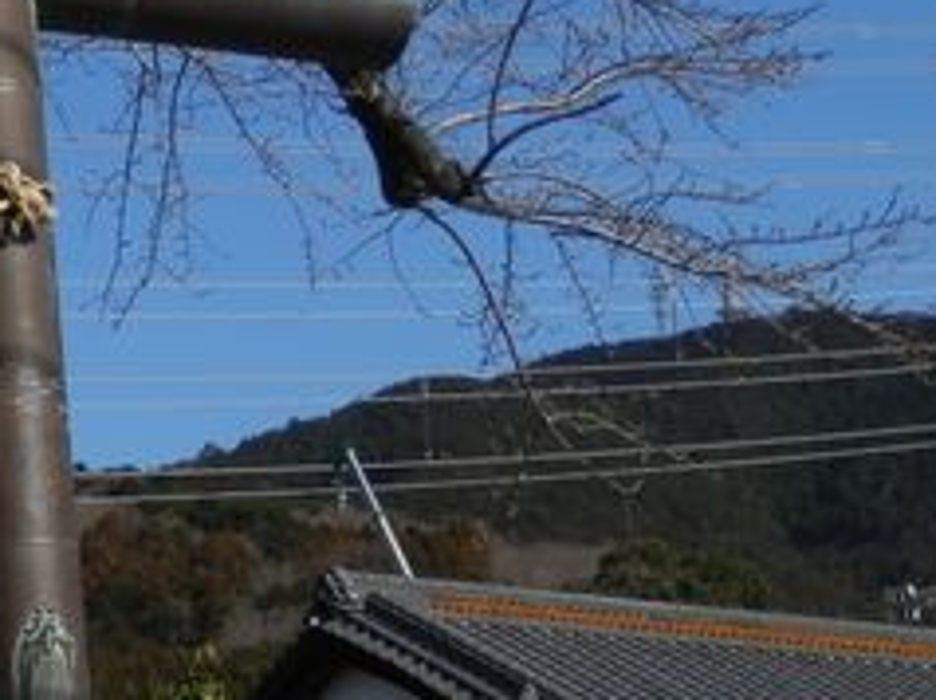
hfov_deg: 17.0
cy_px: 307
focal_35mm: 111
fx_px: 2998
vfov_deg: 13.3
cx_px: -173
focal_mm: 6
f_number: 9.7
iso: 80
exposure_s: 1/160
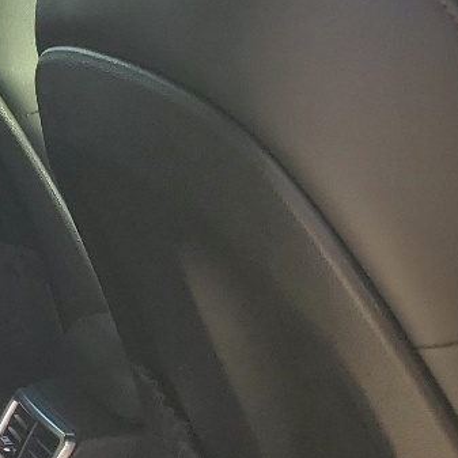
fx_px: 1632
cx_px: -511
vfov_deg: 15.9
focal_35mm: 109
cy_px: 353
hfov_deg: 13.3
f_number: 1.5
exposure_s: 1/120
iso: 50
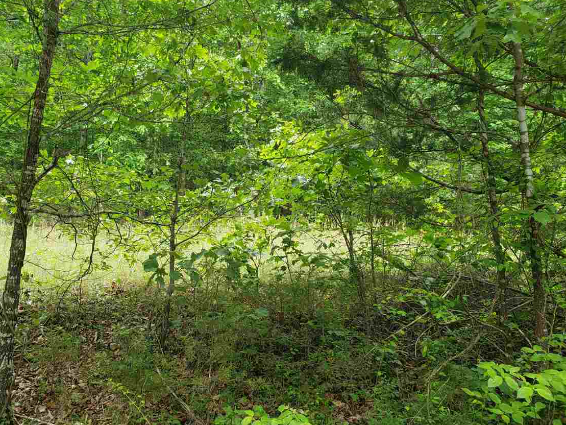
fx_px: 491
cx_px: 243
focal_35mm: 30
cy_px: 214
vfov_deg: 46.8
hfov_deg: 59.7
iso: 50
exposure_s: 1/120
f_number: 2.4
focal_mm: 4.3
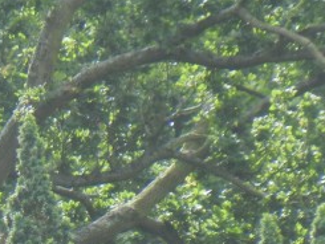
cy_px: 253
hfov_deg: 2.1
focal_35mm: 958
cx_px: -184
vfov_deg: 1.6
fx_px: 8999
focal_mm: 41.2
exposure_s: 1/164
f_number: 4.8
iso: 160
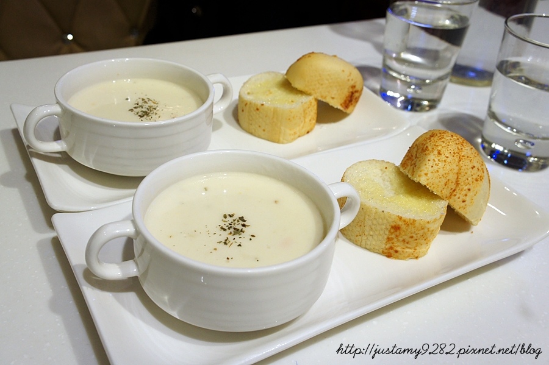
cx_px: 274
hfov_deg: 53.2
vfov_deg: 36.8
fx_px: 549
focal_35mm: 36
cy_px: 182
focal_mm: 24
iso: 640
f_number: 6.3
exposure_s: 1/40
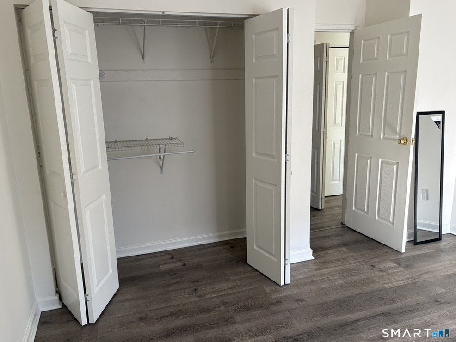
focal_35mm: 27
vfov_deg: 51.4
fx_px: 356
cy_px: 170
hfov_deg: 65.3
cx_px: 222
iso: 100
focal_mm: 5.96
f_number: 1.6
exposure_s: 1/121
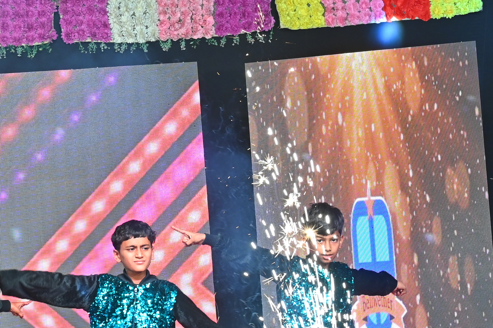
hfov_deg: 15.4
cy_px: 279
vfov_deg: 10.8
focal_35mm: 126
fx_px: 1724
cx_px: -163
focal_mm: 47
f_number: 6.3
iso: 1000
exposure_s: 1/125
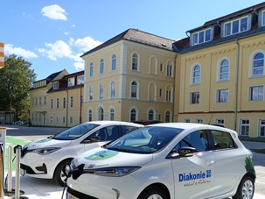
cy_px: 128
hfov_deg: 54.9
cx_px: 103
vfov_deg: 42.5
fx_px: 253
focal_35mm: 33
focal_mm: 4.71
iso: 100
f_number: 1.79
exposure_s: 1/407
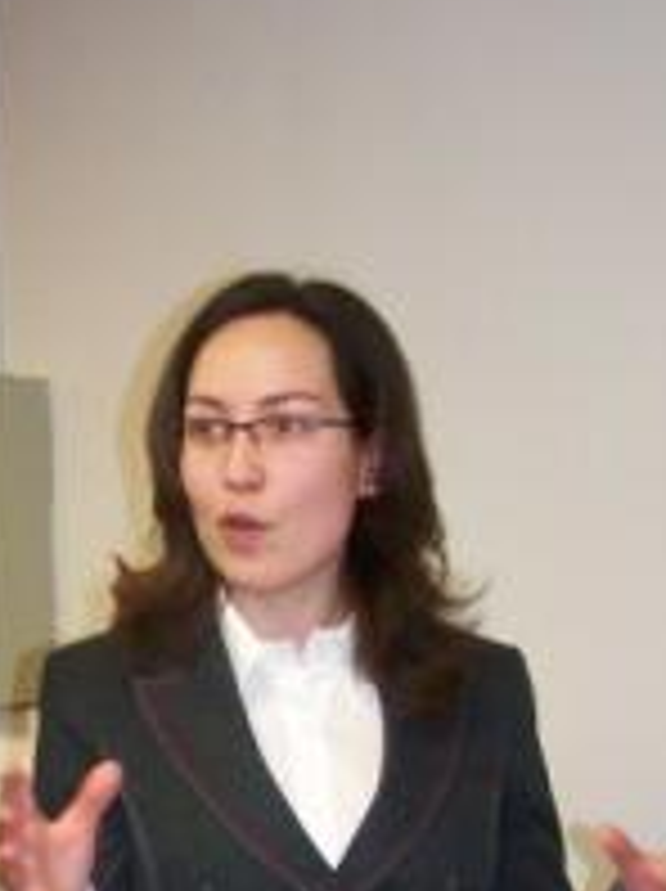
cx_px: 86
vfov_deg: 22.0
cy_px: 864
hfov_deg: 16.9
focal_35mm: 86
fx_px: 2211
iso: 200
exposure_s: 1/40
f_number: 2.8
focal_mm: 6.3
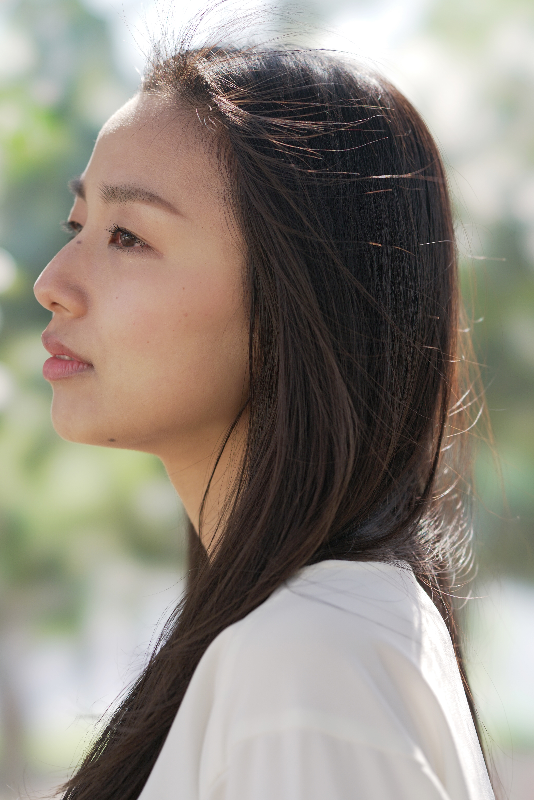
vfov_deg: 20.4
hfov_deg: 13.7
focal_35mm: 100
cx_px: 267
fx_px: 2224
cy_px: 400
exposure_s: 1/100
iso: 500
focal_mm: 100
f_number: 5.6
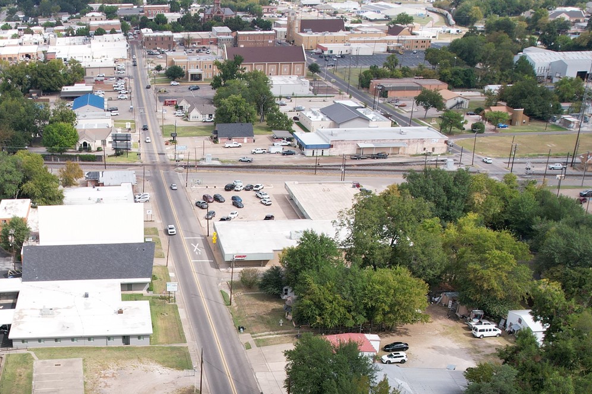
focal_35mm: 48
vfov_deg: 27.1
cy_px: 355
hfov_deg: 39.6
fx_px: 789
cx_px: 122
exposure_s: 1/2500
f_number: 2.8
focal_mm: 8.38
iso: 200
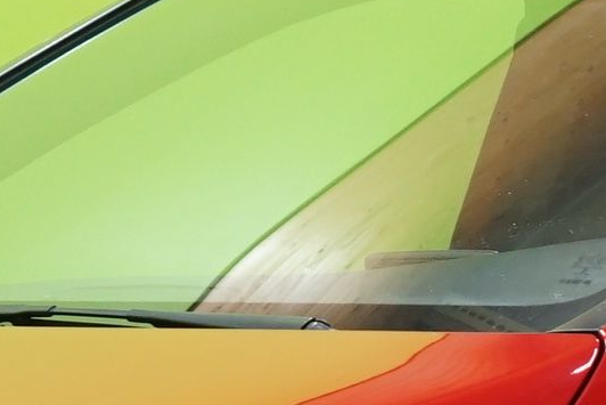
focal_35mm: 259
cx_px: 482
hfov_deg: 7.9
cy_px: 442
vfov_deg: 5.3
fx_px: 4361
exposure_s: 1/25
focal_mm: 35
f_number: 5
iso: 800
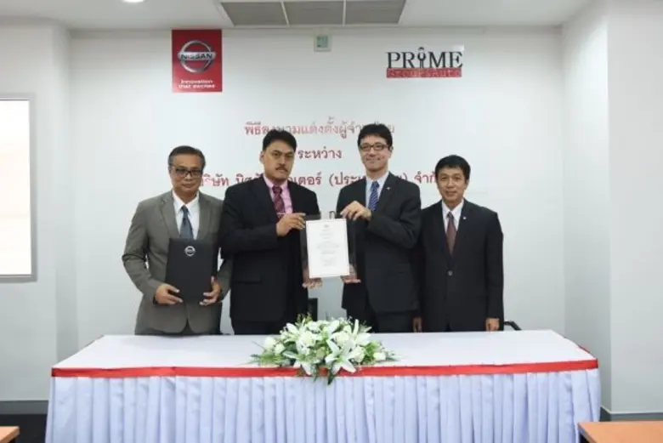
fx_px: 516
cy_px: 222
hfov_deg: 65.4
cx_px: 332
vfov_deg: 46.5
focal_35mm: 28
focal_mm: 28
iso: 800
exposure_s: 1/50
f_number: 4
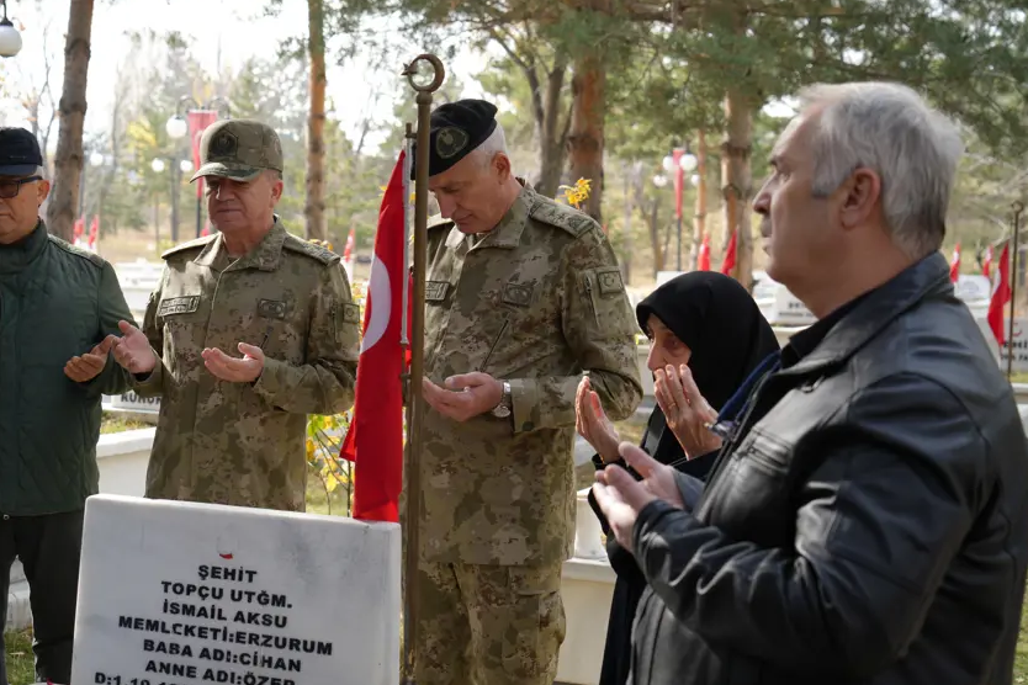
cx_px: 462
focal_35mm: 58
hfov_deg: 34.5
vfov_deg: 23.4
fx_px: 1656
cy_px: 345
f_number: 4
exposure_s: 1/160
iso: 160
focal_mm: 52
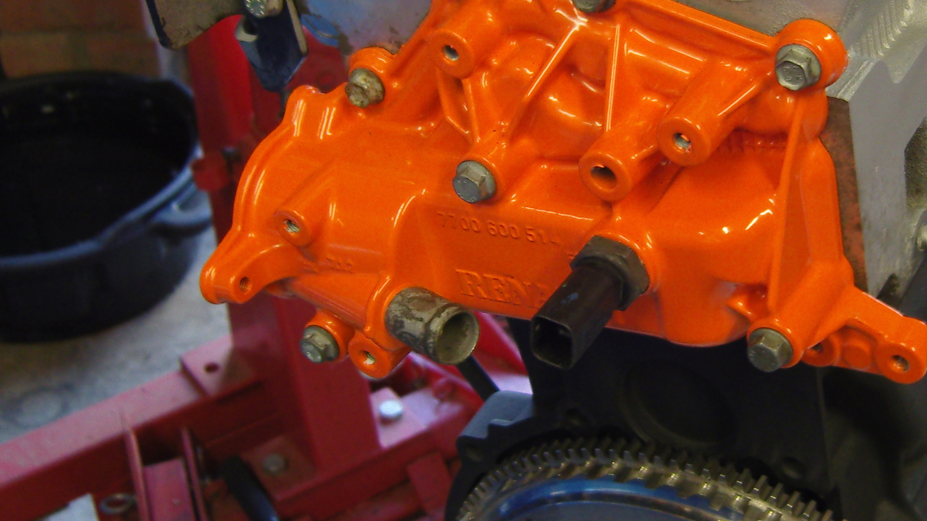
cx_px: 662
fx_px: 1499
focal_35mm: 61
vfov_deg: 19.7
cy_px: 164
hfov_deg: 33.8
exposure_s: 1/40
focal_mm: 7.3
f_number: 2.8
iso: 200
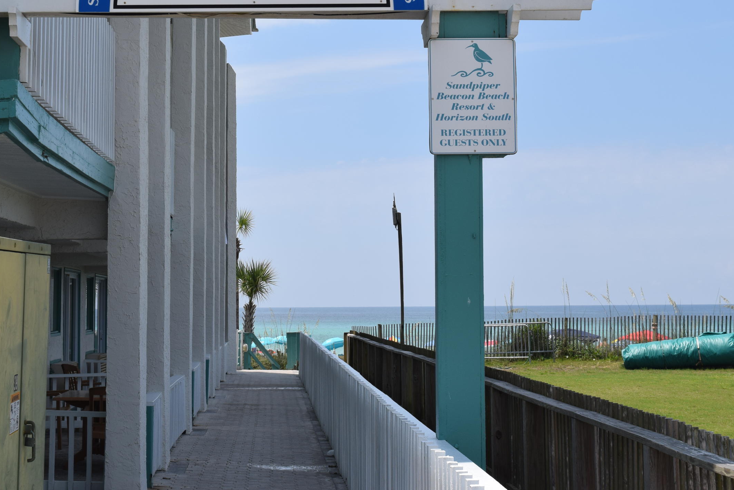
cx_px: 335
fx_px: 1503
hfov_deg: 27.4
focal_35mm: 74
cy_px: 154
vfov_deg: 18.4
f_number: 11
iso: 200
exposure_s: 1/500
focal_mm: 35
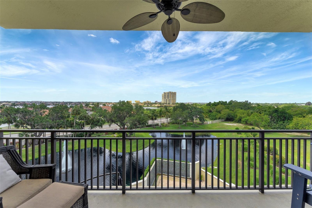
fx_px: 121
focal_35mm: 14
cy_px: 104
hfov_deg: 104.3
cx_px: 156
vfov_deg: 81.2
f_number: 9
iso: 400
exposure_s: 1/1000
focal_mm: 14
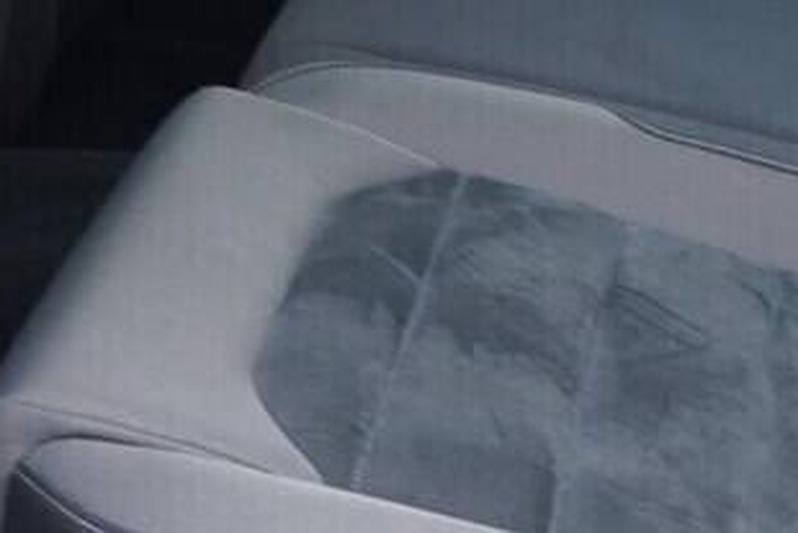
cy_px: -192
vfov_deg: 11.2
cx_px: 886
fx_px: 2639
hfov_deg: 16.7
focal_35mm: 119
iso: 400
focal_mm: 24
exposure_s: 1/40
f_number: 2.8
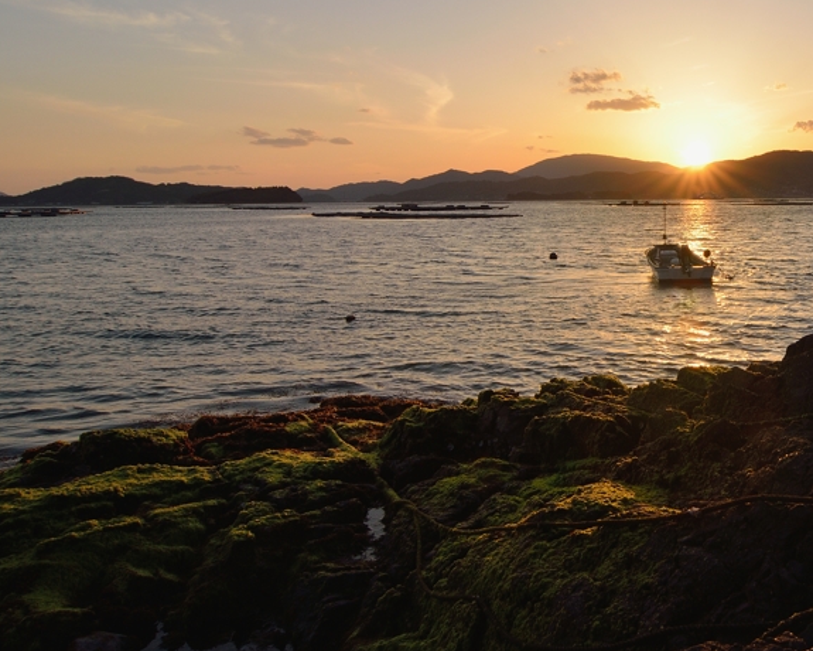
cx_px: 689
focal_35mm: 30
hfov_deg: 53.4
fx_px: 722
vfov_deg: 48.0
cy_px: 243
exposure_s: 1/250
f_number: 9
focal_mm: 12
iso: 160
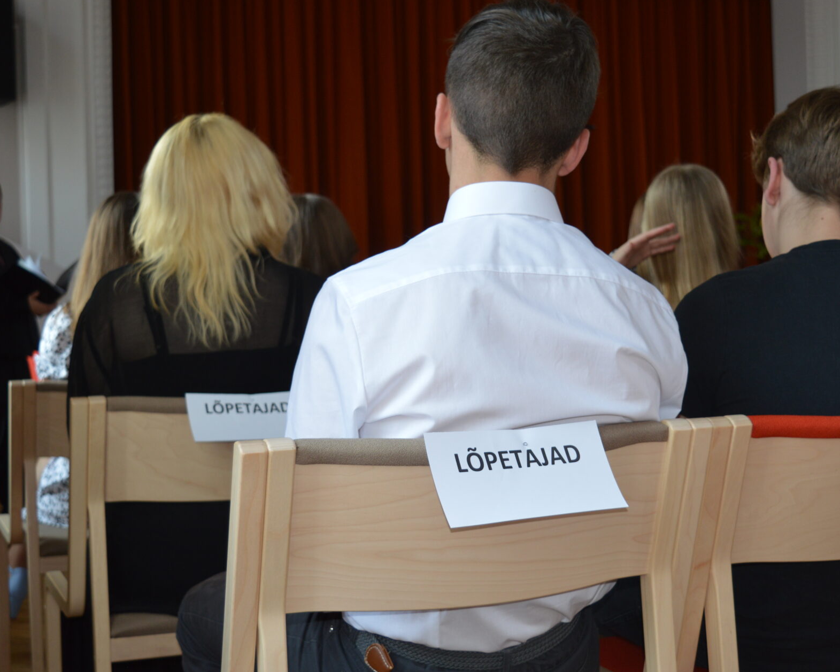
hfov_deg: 34.0
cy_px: 335
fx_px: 1367
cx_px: 501
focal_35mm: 55
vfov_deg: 27.6
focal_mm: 32
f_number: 4.5
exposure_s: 1/60
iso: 400
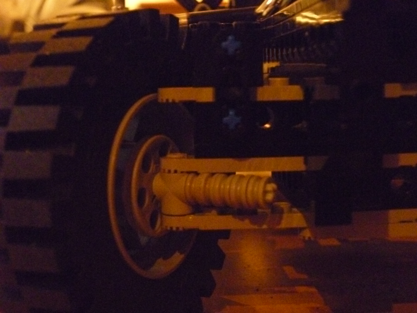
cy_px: 156
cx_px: 208
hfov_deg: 29.0
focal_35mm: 67
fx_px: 807
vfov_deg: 21.9
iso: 1600
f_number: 4.3
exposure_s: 1/5
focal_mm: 12
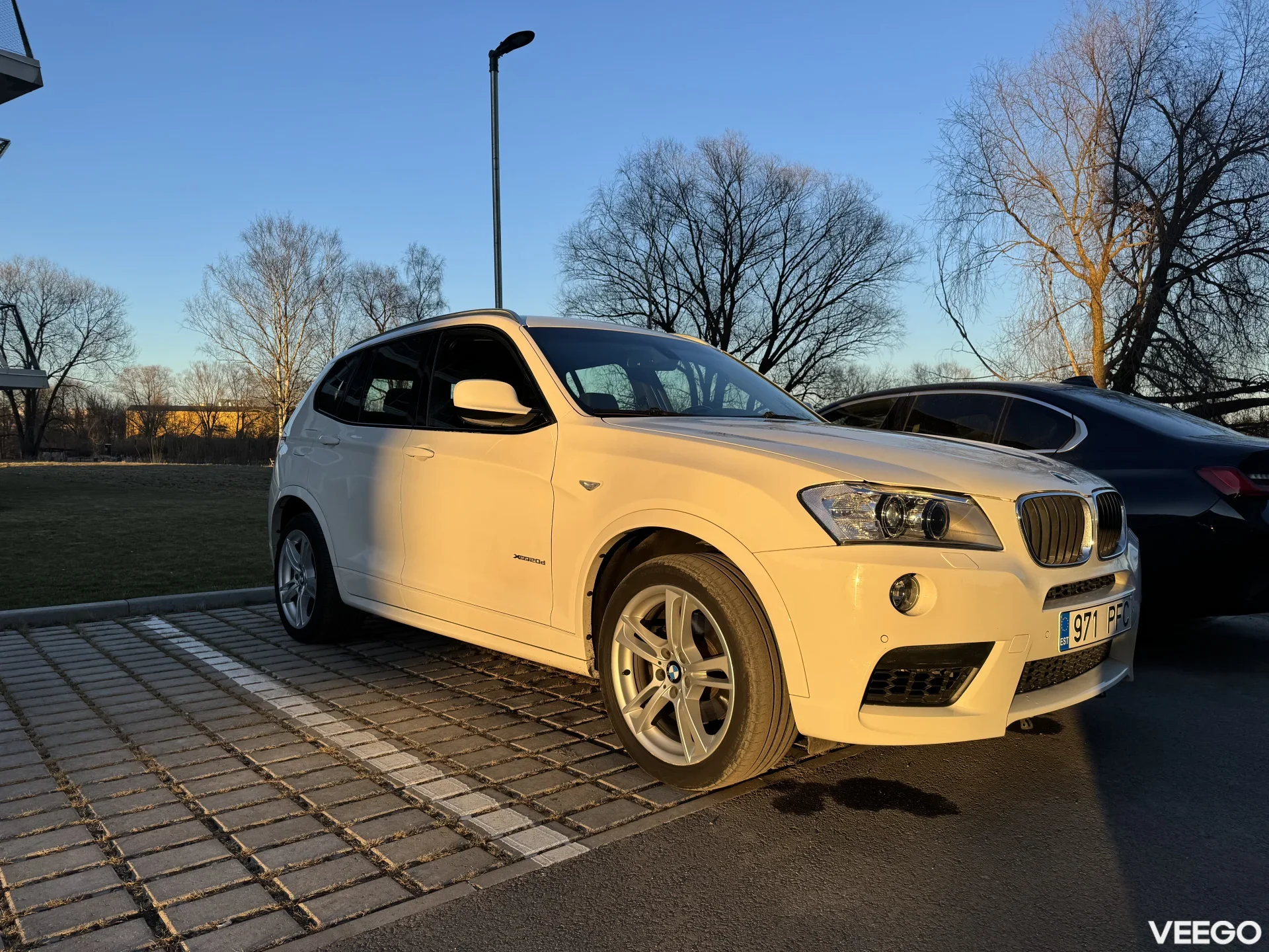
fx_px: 880
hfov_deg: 71.6
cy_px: 476
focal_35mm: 24
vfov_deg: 56.8
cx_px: 634
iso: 80
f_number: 1.78
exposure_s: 1/1637
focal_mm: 6.76
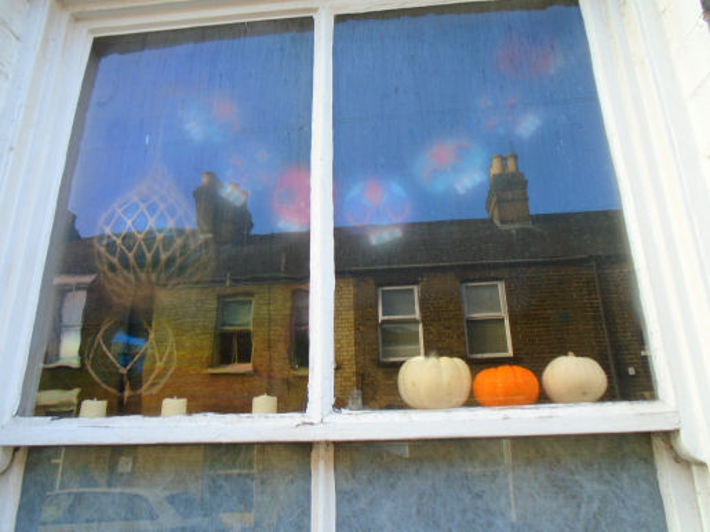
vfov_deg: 53.0
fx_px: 533
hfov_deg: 67.3
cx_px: 355
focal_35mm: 26
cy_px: 266
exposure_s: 1/125
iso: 100
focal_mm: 4.6
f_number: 3.2
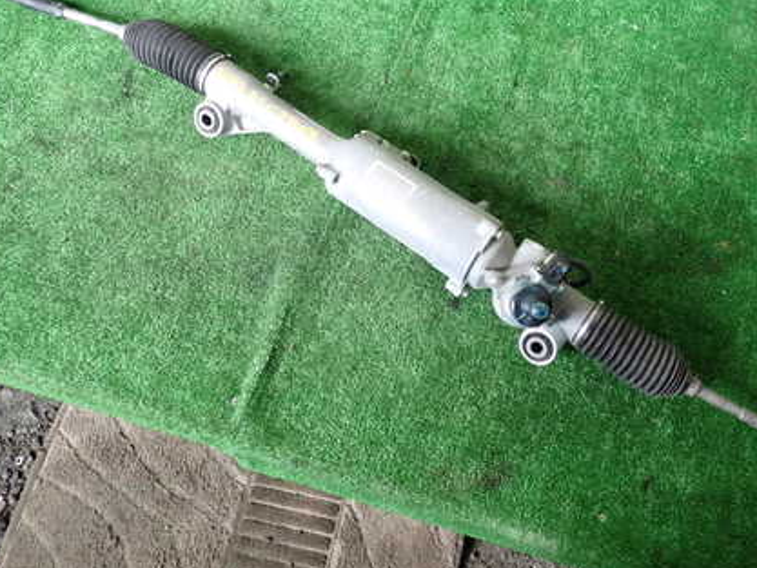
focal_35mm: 36
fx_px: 787
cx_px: 463
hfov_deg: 50.9
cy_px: 216
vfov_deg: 39.4
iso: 200
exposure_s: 1/30
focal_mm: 4.5
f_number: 2
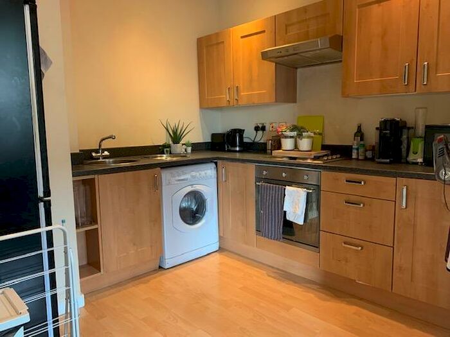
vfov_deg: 53.1
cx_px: 225
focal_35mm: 26
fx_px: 338
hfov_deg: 67.3
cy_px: 168
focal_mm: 4.25
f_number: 1.8
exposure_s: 1/50
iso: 160
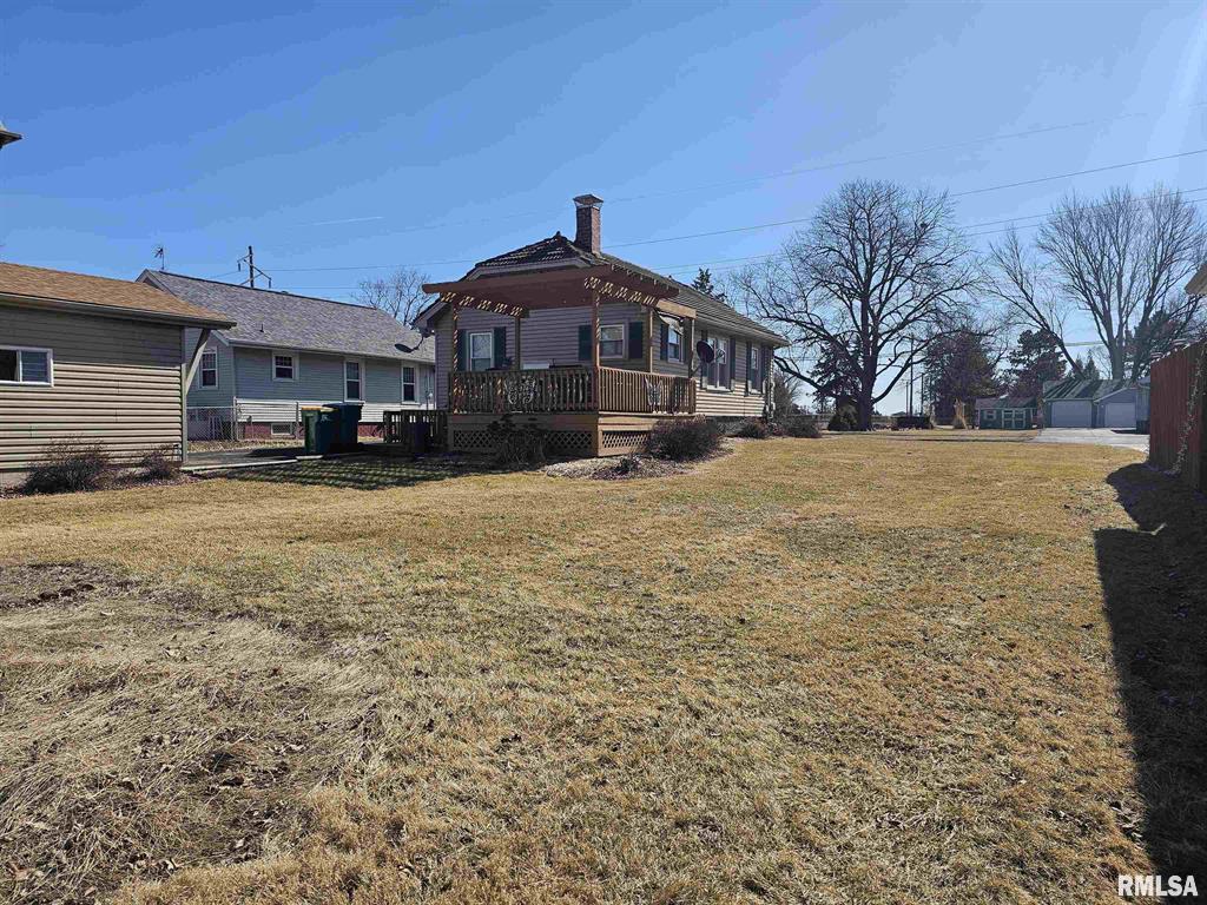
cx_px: 604
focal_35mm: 23
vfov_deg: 58.9
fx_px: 802
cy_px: 452
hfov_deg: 73.9
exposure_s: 1/1061
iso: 10
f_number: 1.7
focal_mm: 6.3
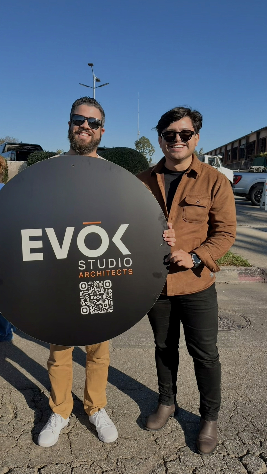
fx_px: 340
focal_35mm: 27
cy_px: 241
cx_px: 115
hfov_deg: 42.8
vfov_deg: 69.9
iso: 80
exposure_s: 1/3759
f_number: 1.78
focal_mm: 6.76
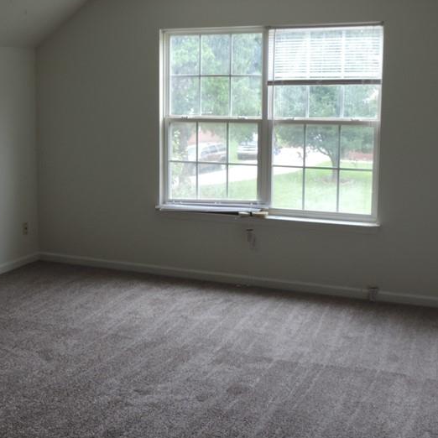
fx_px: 744
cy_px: 181
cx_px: 148
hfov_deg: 32.5
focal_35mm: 52
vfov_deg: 32.7
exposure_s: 1/30
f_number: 3.1
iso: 110
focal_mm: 5.3
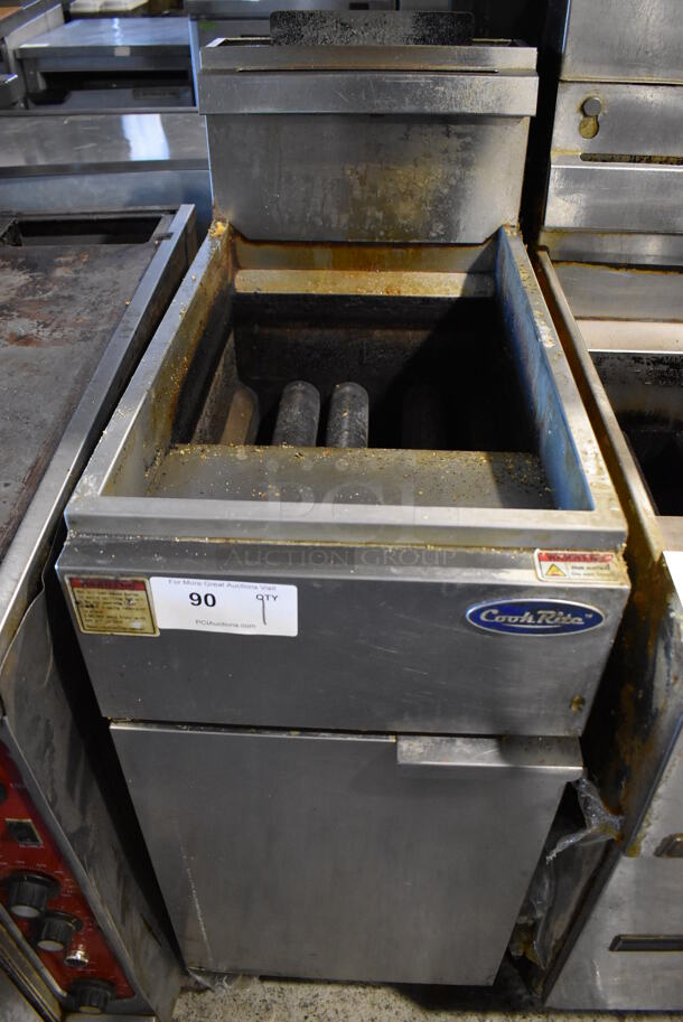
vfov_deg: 67.3
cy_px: 511
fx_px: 767
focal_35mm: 27
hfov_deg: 48.0
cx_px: 342
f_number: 3.5
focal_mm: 18
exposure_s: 1/125
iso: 4000
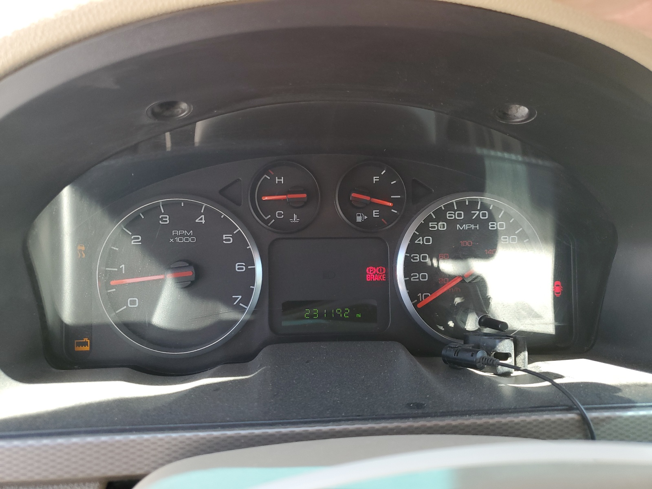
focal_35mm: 26
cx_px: 326
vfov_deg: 53.1
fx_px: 490
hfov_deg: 67.3
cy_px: 244
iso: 63
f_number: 1.5
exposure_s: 1/120
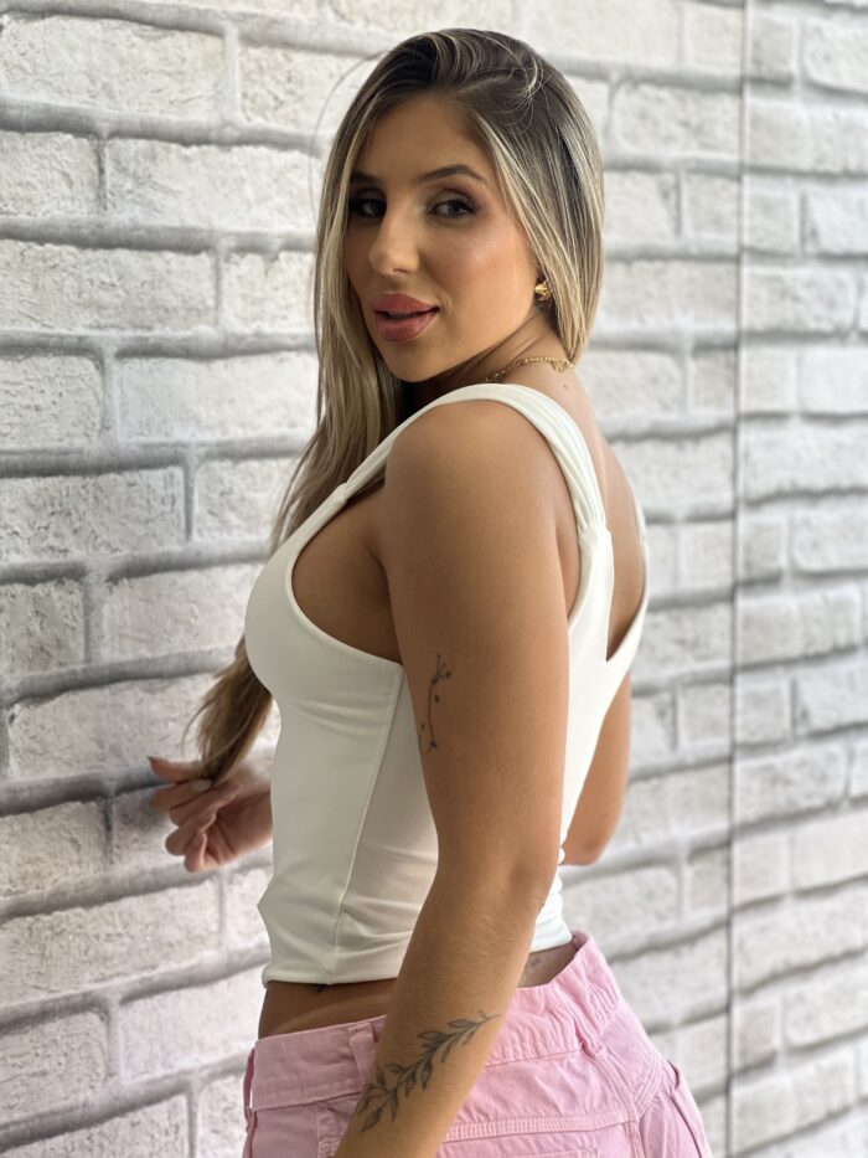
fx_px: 2574
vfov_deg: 25.3
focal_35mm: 77
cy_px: 579
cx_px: 434
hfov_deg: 19.1
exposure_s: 1/120
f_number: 2.8
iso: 160
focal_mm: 9
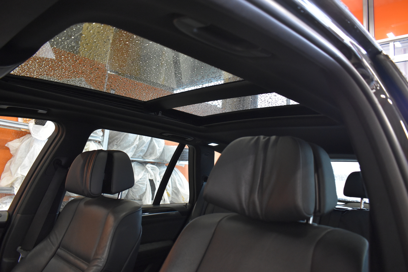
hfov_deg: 67.4
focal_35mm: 27
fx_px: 306
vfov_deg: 47.9
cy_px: 136
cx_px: 204
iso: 2000
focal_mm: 18
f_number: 3.5
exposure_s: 1/60
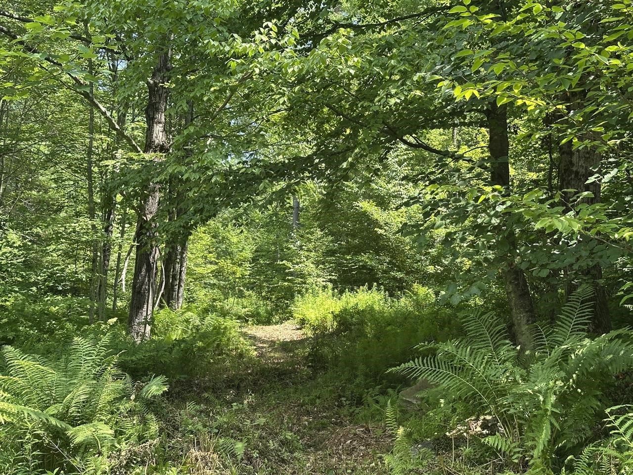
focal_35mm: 48
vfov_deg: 30.3
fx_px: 878
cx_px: 316
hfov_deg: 39.7
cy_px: 238
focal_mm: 6.86
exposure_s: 1/433
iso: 64
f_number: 1.78
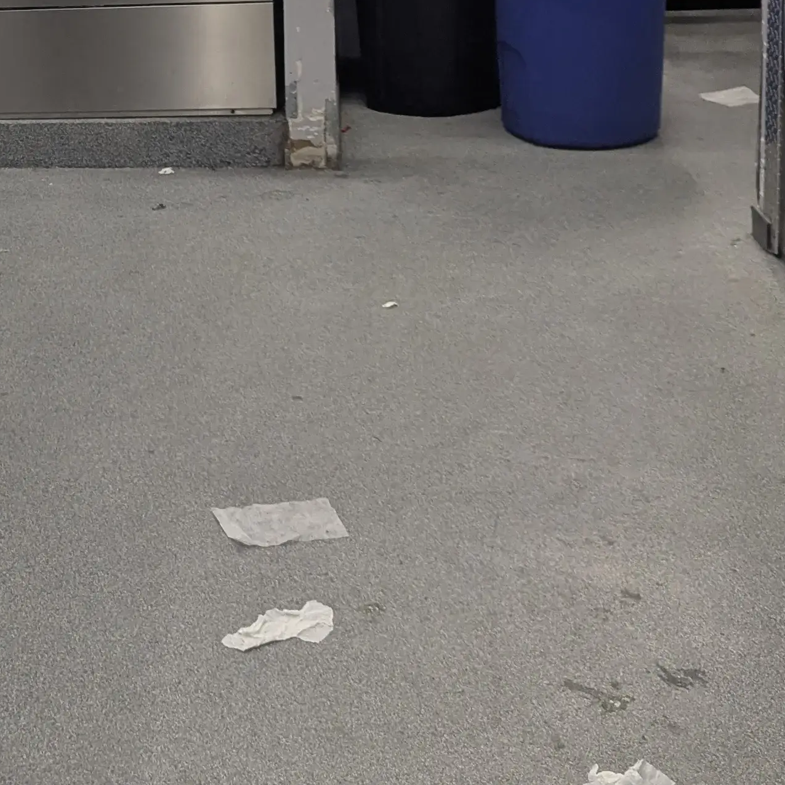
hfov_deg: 24.0
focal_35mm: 68
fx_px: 1745
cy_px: 33
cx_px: -39
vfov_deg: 24.4
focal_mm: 6.81
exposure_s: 1/120
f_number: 1.85
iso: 136
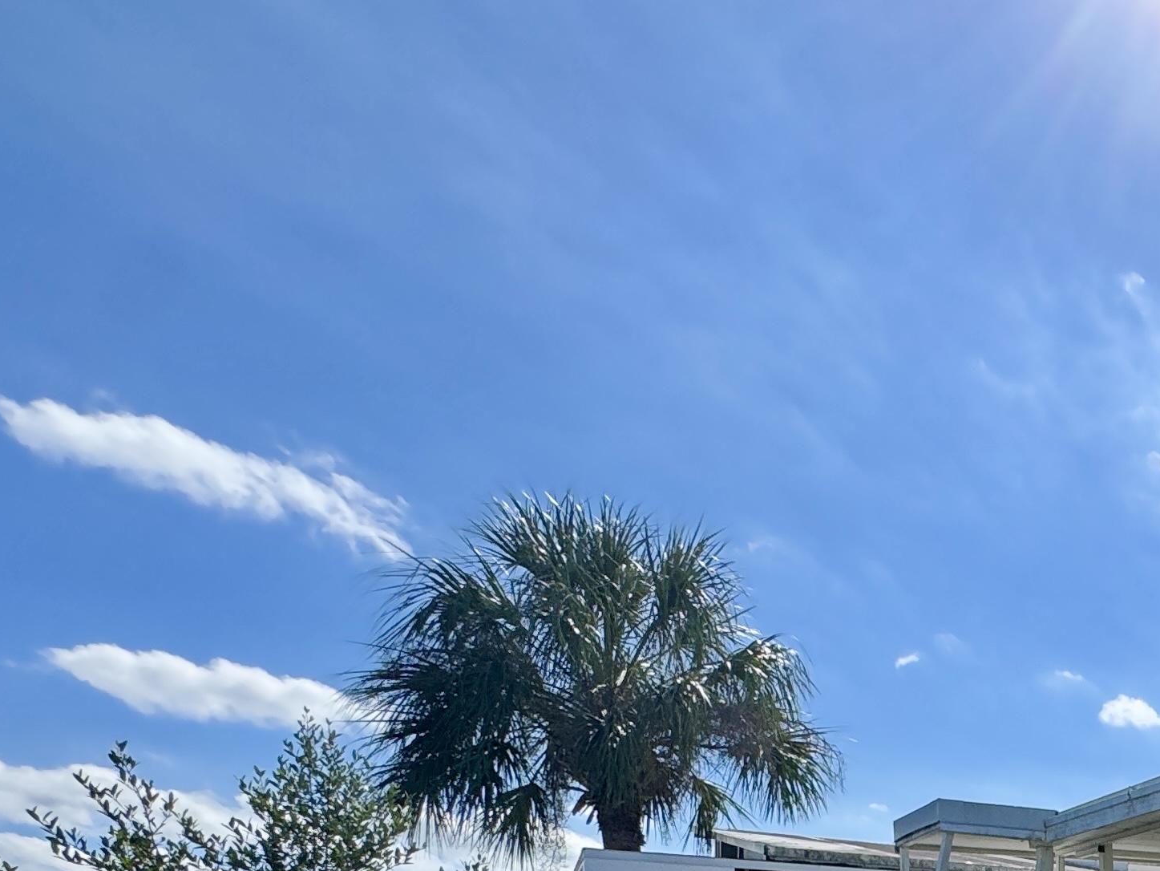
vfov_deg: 30.6
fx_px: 1307
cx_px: 1343
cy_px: 1072
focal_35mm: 39
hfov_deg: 37.8
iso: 50
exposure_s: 1/2415
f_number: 2.2
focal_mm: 2.22
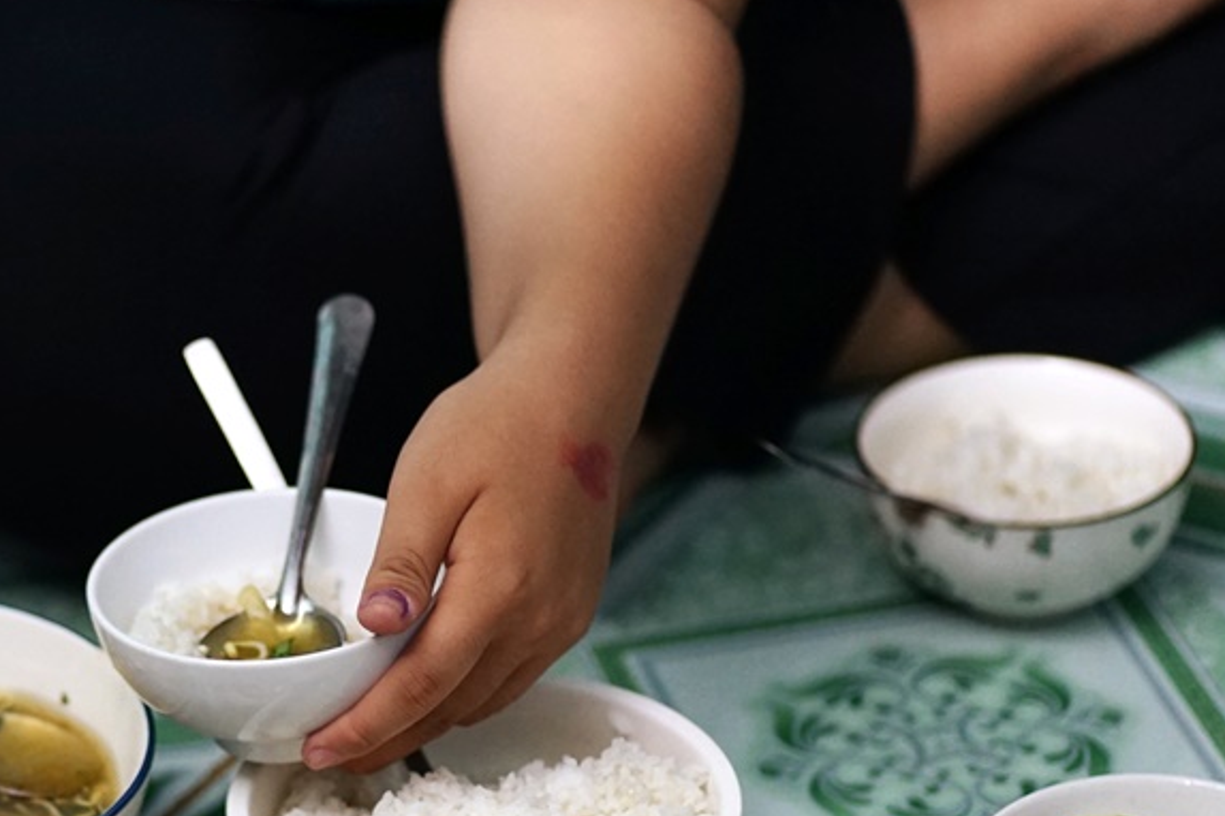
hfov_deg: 10.8
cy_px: 794
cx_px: 372
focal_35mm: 190
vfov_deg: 7.2
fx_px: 6465
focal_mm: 85
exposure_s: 1/100
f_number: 1.8
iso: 1600
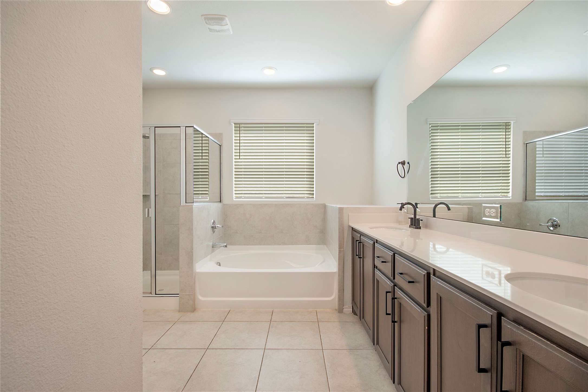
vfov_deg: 77.3
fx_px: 245
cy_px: 196
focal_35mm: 15
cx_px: 294
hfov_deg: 100.4
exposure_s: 1/15
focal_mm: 10
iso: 100
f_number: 11
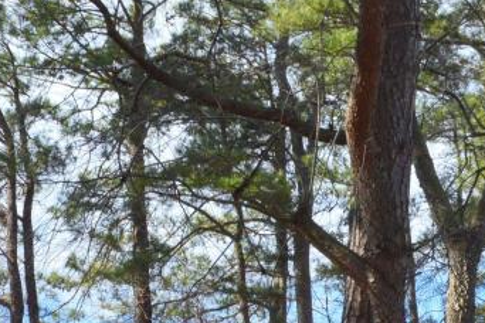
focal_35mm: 91
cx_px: 145
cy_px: 518
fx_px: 1226
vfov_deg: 13.9
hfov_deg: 22.2
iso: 400
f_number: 11
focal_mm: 18
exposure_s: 1/320
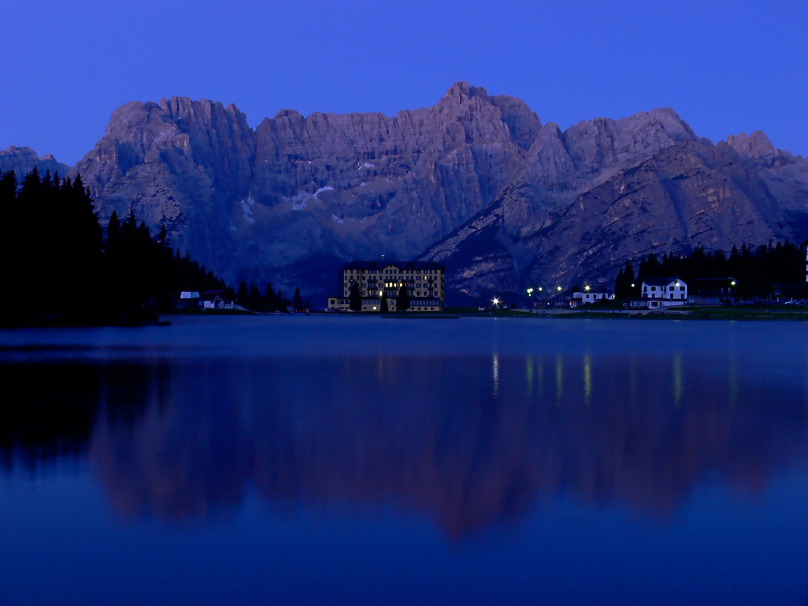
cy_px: 303
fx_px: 1447
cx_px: 404
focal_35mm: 62
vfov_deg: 23.7
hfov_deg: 31.2
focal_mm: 13
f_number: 5.6
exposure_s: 2.5
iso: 80
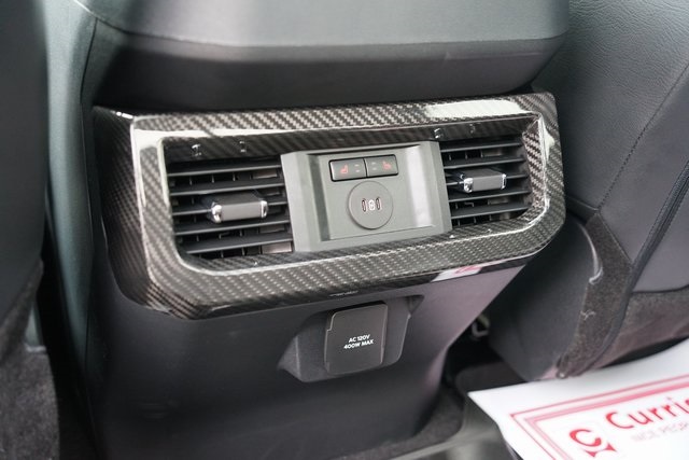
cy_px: 230
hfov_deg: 47.4
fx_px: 785
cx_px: 344
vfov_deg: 32.6
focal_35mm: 41
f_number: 3.2
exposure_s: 1/160
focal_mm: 41
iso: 3200
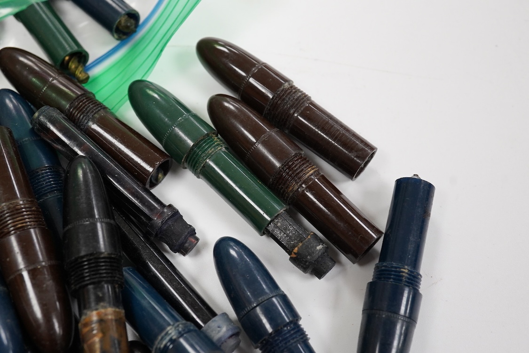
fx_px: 661
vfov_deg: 29.9
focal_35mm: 45
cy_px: 176
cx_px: 264
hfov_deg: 43.6
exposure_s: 1/100
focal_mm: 30
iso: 2500
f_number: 13
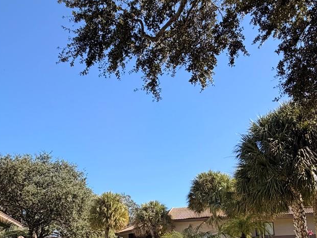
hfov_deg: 51.2
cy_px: 212
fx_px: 330
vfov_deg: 37.2
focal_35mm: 36
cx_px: 139
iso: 40
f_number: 2.2
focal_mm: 2.22
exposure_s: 1/658
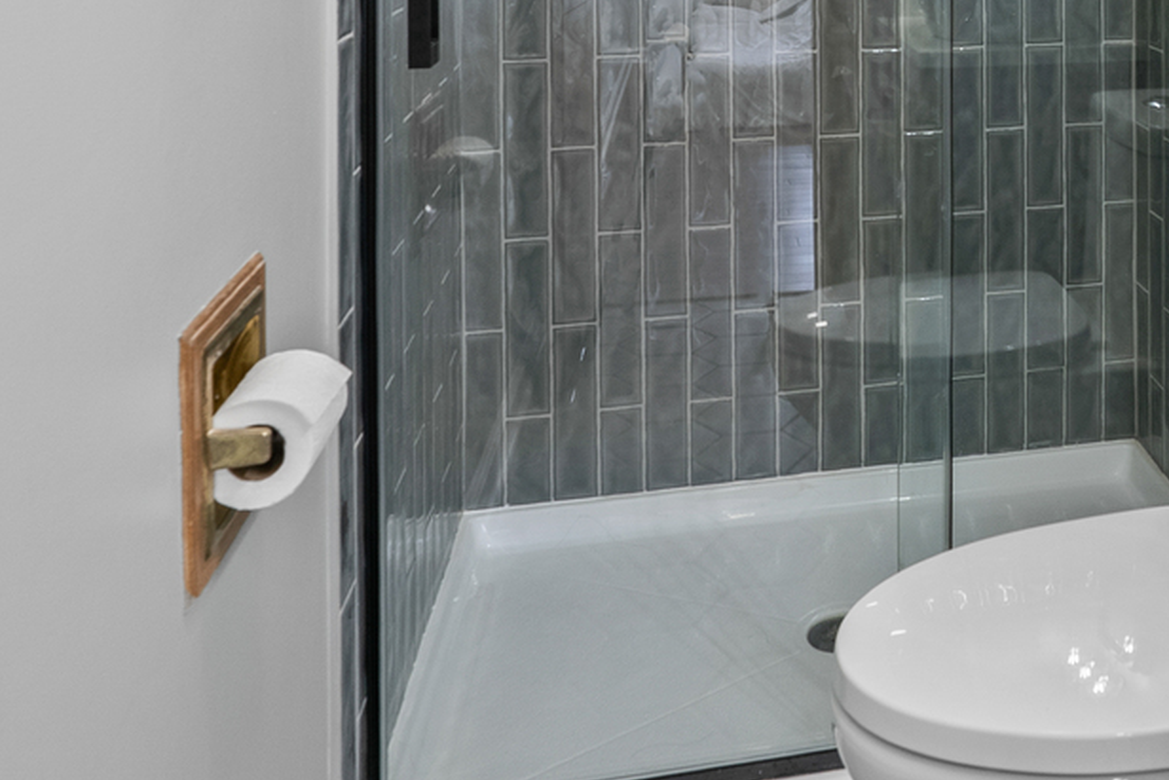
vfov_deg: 28.7
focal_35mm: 42
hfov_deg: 42.3
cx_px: 1066
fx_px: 1364
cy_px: -93
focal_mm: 16
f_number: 9
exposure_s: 1/6
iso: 400
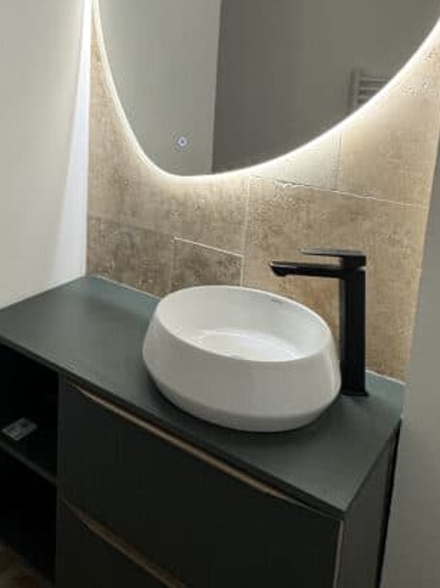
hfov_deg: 38.6
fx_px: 594
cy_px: 153
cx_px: 67
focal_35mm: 35
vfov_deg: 50.7
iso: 160
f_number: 2.2
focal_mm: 2.2
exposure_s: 1/100
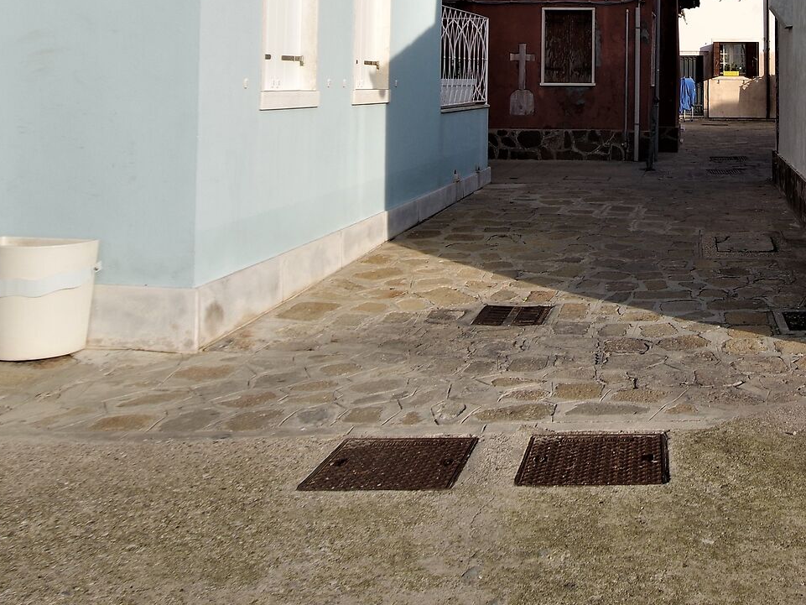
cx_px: 699
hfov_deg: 47.1
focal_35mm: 36
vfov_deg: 36.2
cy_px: 15
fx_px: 838
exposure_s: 1/250
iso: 100
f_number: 7.1
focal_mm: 10
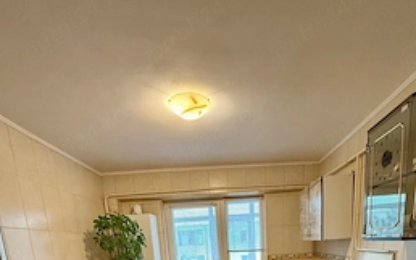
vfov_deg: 41.2
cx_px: 232
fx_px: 261
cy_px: 292
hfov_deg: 76.9
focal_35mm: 23
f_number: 2.2
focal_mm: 2.22
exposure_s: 1/50
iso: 500
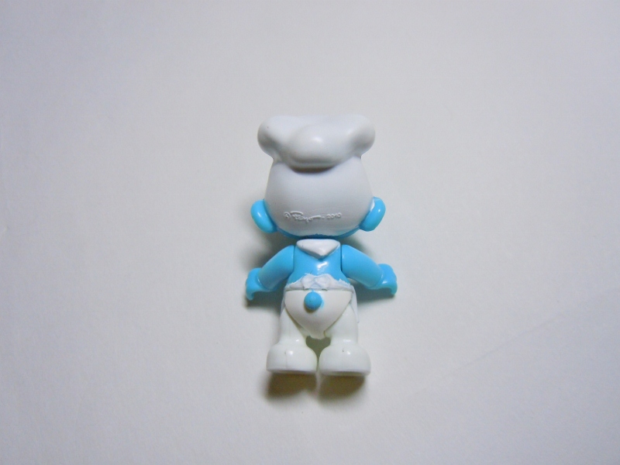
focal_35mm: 30
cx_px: 310
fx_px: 537
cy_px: 232
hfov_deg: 60.0
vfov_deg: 46.8
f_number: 3.5
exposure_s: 1/125
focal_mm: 5.4
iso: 400
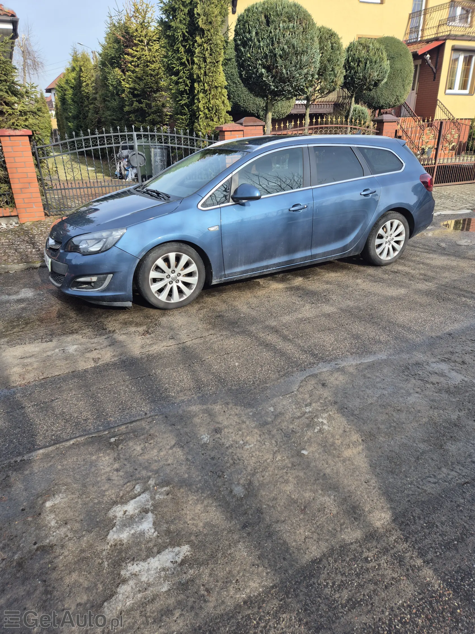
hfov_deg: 58.9
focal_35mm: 23
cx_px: 238
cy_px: 317
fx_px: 421
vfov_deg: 73.9
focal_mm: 5.4
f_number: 1.8
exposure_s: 1/802
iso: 25
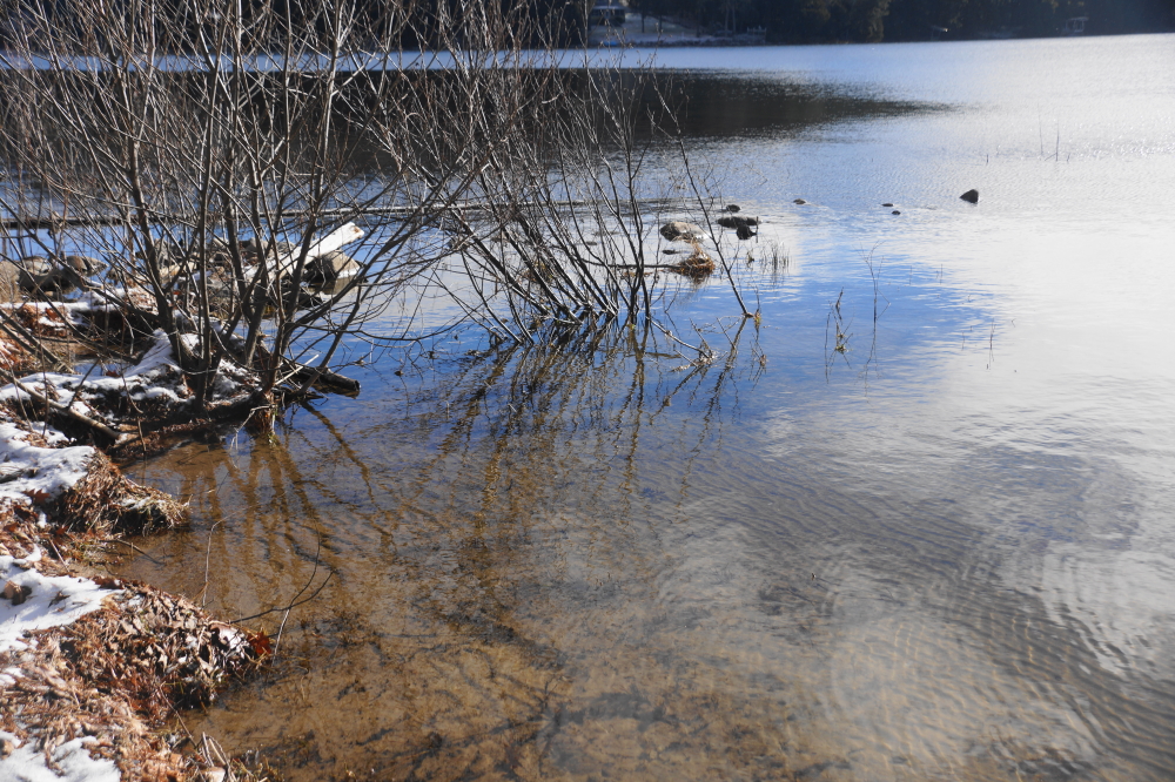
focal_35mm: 42
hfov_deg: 46.4
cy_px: 391
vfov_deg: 31.9
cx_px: 588
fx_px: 1370
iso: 100
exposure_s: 1/160
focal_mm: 28
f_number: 6.3
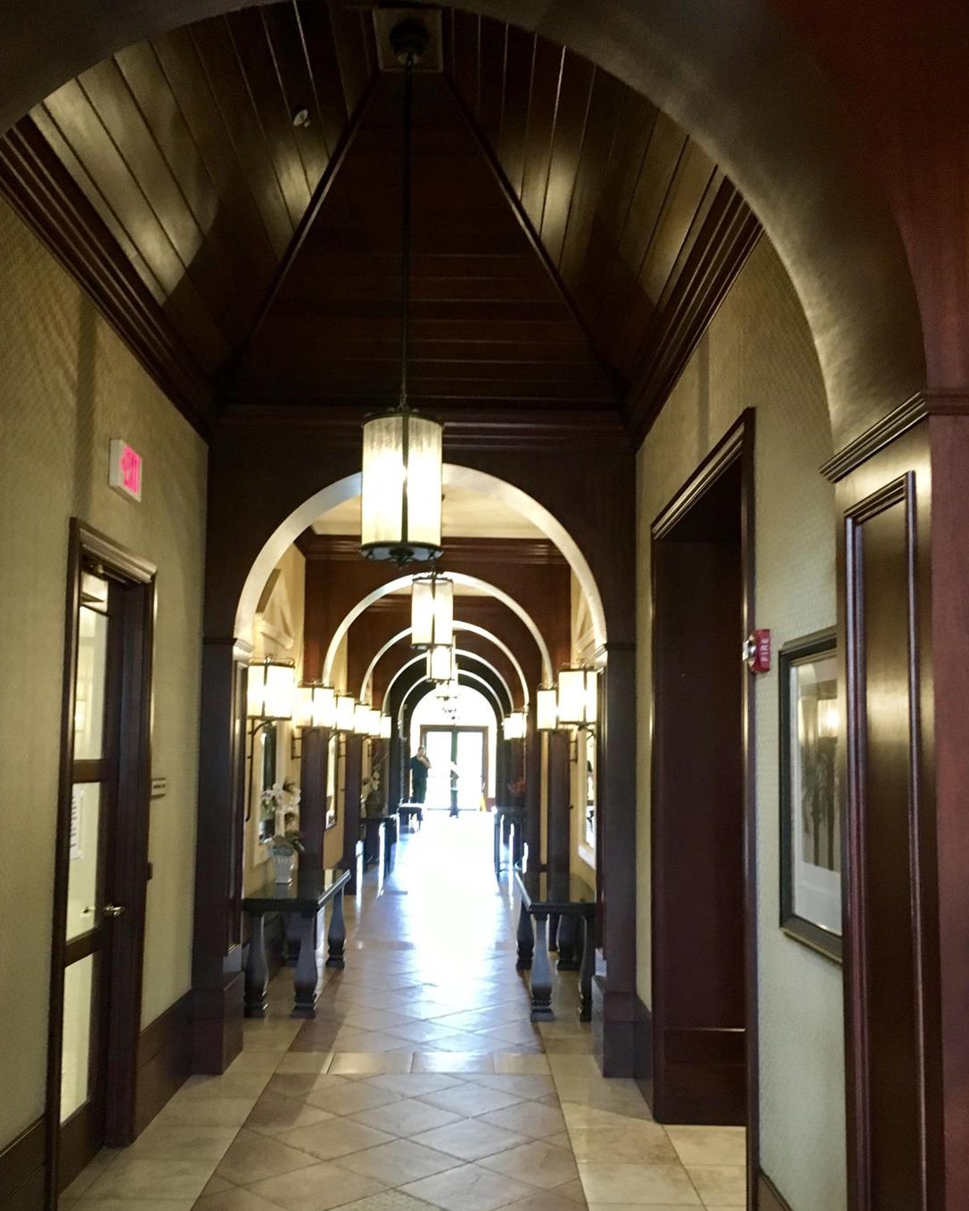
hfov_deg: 45.8
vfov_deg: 55.6
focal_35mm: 32
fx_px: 1147
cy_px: 667
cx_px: 479
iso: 200
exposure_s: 1/15
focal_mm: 4.15
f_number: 2.2
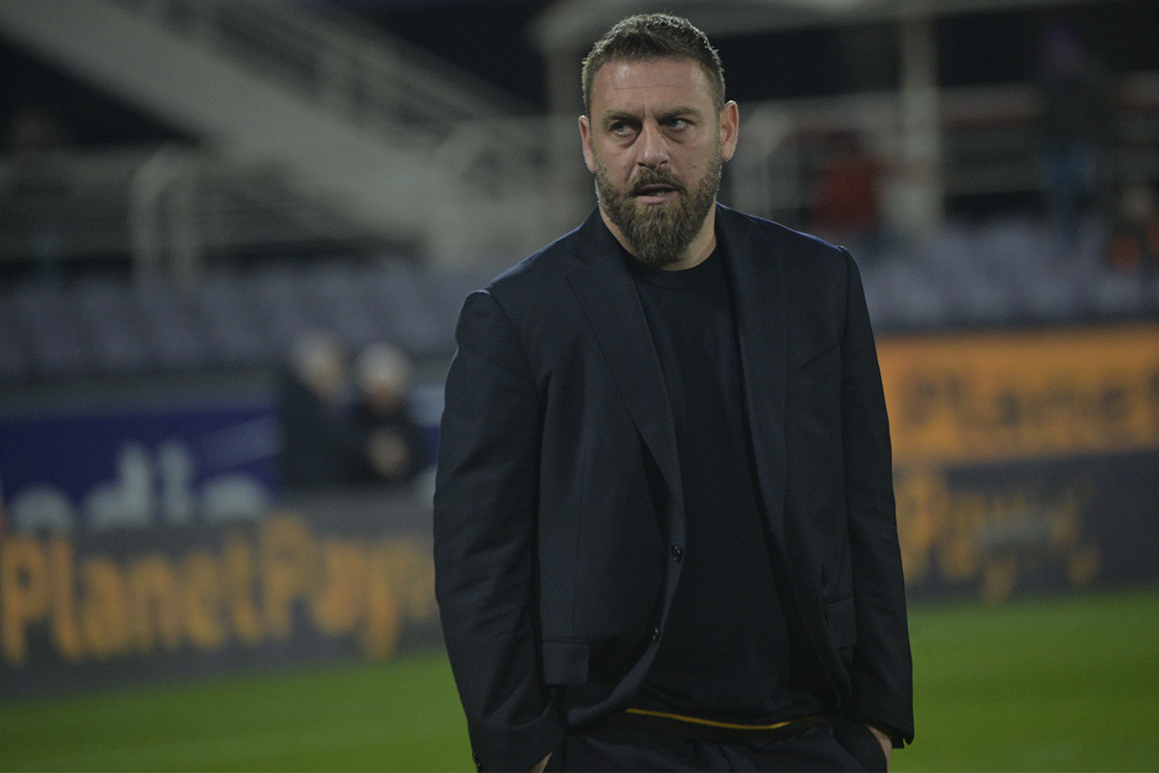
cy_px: 386
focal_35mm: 400
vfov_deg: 3.4
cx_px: 580
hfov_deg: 5.2
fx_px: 12877
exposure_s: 1/1000
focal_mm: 400
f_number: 5.6
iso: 3200
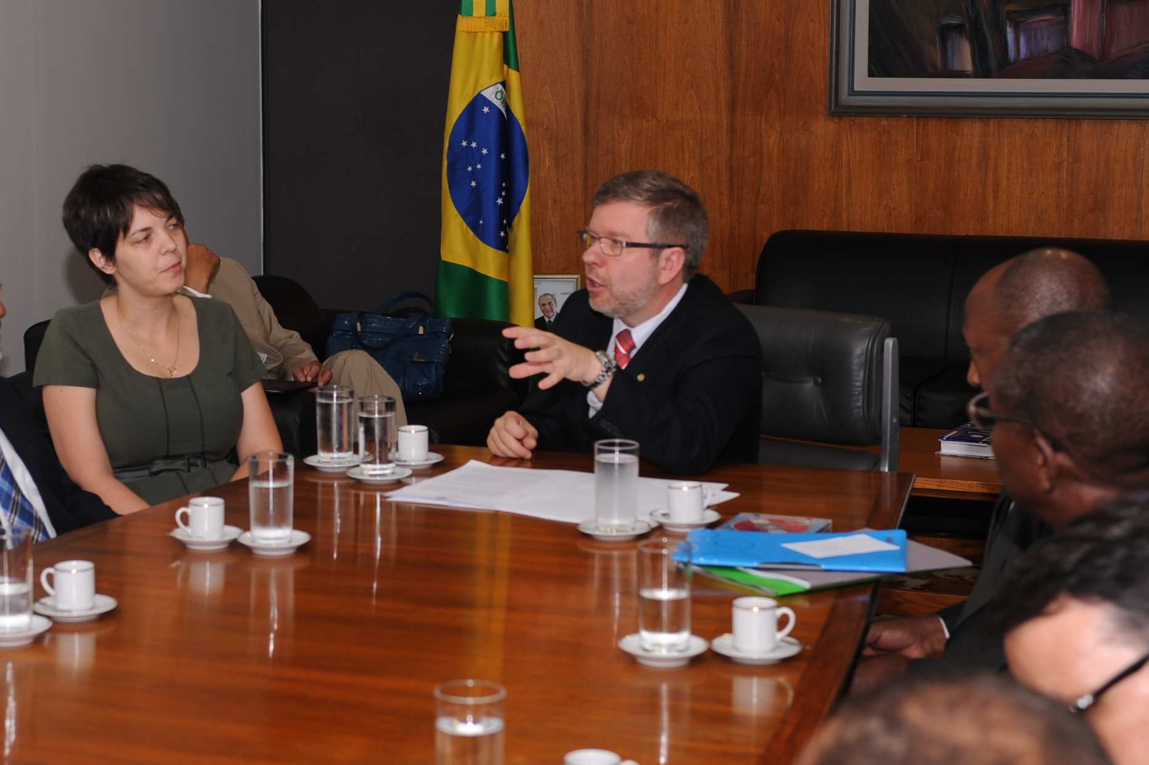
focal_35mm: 77
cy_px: 352
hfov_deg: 26.2
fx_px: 2456
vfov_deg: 17.7
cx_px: 375
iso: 200
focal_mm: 45
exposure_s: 1/60
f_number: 5
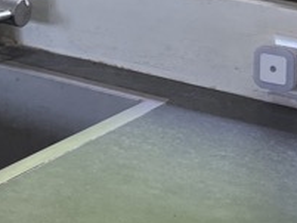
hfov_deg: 12.3
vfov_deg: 9.2
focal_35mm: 156
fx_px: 1339
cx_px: -91
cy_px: -141
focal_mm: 5.1
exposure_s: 1/124
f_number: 1.6
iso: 32
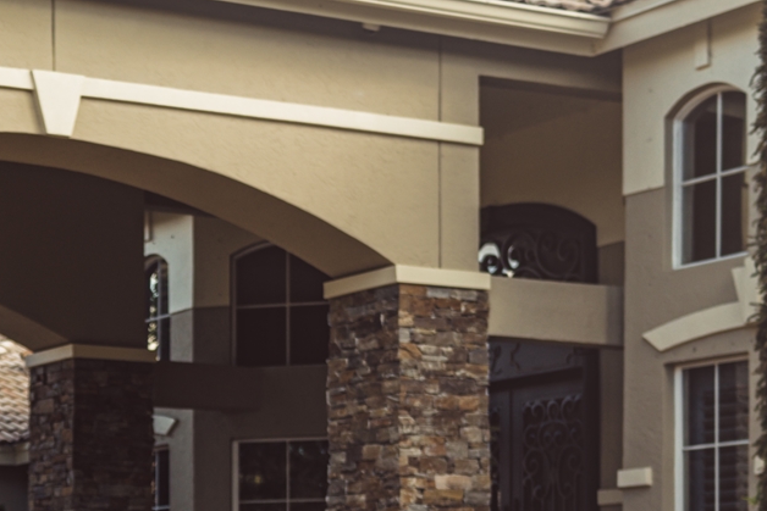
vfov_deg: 12.4
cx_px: -101
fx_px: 2280
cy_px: 662
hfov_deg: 18.3
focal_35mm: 107
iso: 100
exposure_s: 1/200
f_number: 2.8
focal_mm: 35
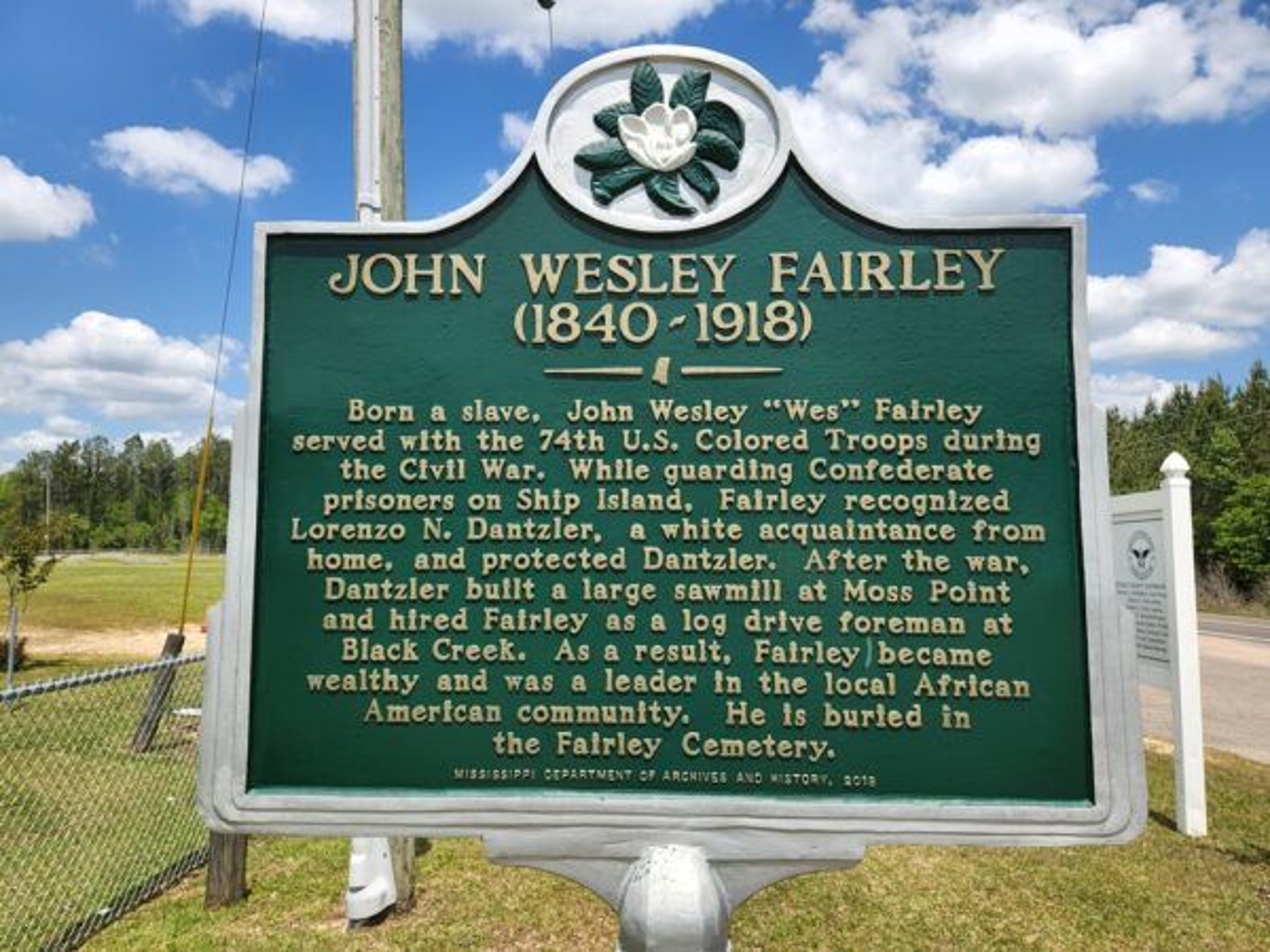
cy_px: 476
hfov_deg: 73.9
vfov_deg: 58.9
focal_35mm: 23
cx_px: 635
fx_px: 844
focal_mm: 5.4
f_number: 1.8
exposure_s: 1/1414
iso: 20
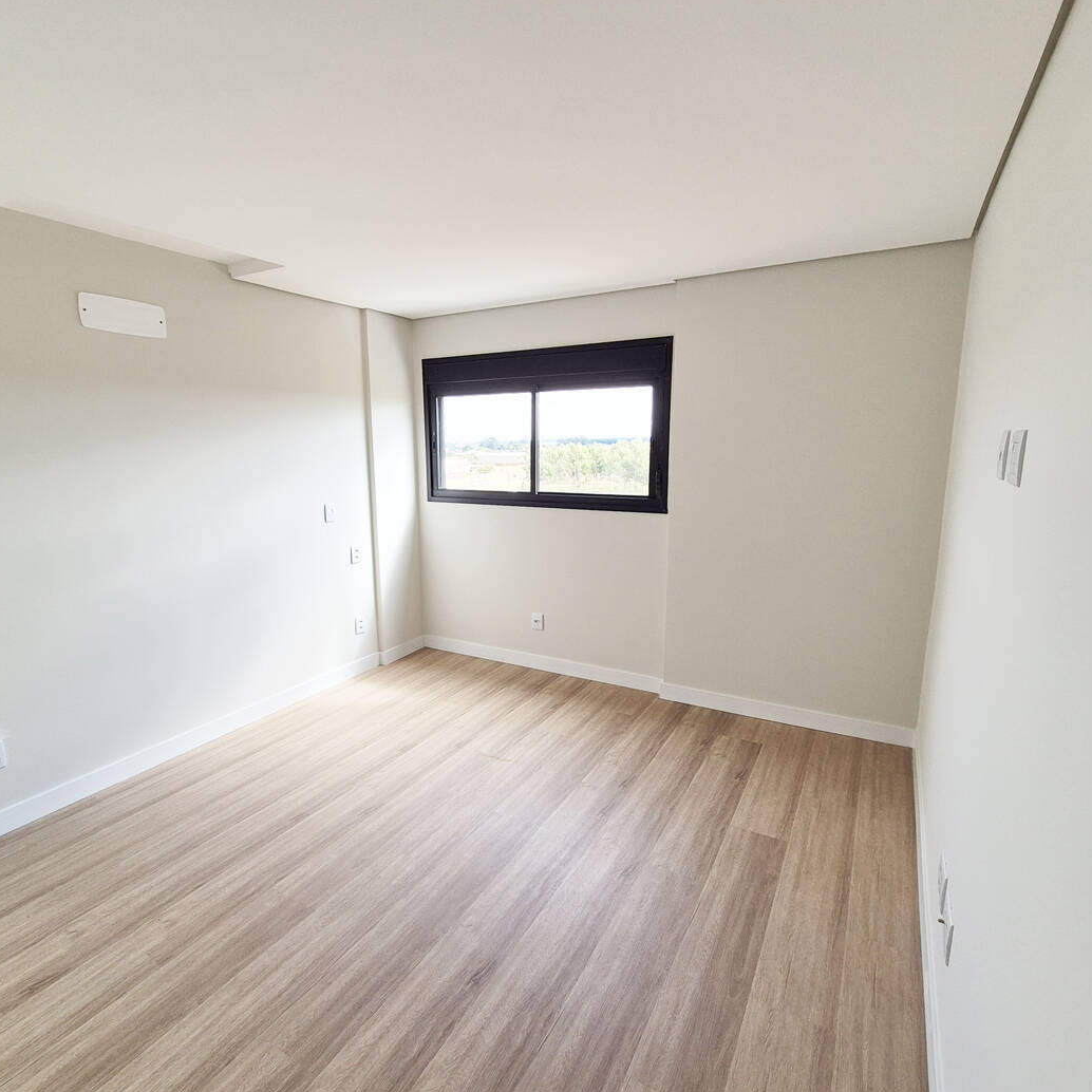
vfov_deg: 87.4
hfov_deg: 87.3
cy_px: 566
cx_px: 514
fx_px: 571
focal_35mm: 16
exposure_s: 1/120
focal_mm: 2.2
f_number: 2.2
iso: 80
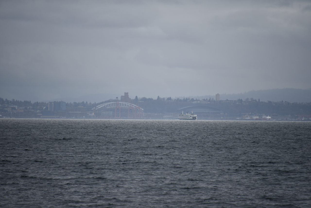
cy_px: 104
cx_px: 156
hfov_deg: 6.9
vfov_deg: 4.6
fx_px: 2592
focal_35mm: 300
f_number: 5.6
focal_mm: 300
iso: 100
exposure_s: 1/640
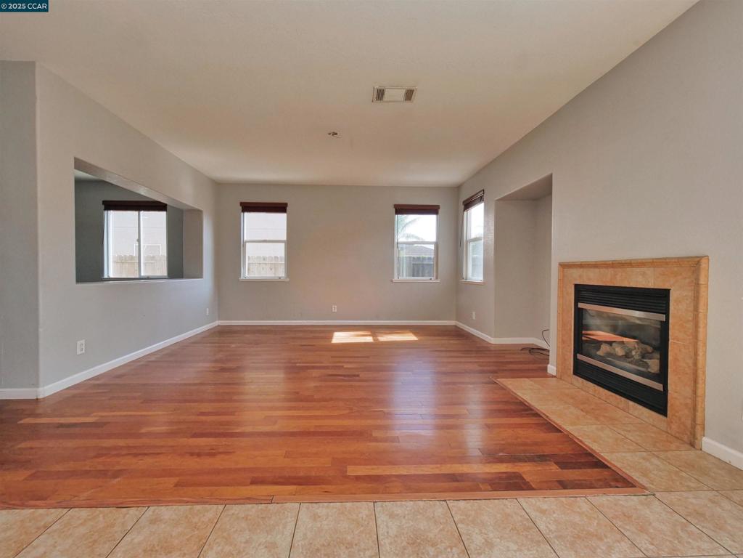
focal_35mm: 14
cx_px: 372
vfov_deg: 85.7
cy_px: 279
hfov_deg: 102.1
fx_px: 300
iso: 800
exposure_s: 1/160
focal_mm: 7
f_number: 8
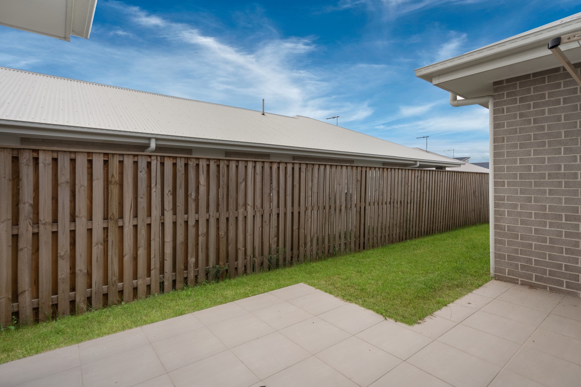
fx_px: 274
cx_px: 280
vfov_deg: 70.4
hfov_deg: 93.2
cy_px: 195
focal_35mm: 17
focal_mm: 16
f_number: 7.1
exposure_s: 1/50
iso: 100
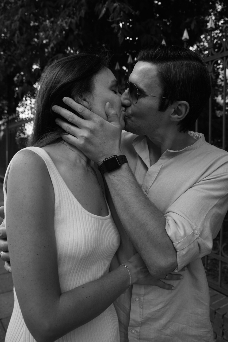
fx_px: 266
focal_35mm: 28
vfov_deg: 65.4
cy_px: 171
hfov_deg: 46.5
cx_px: 114
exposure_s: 1/80
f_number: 5.6
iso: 100
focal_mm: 28
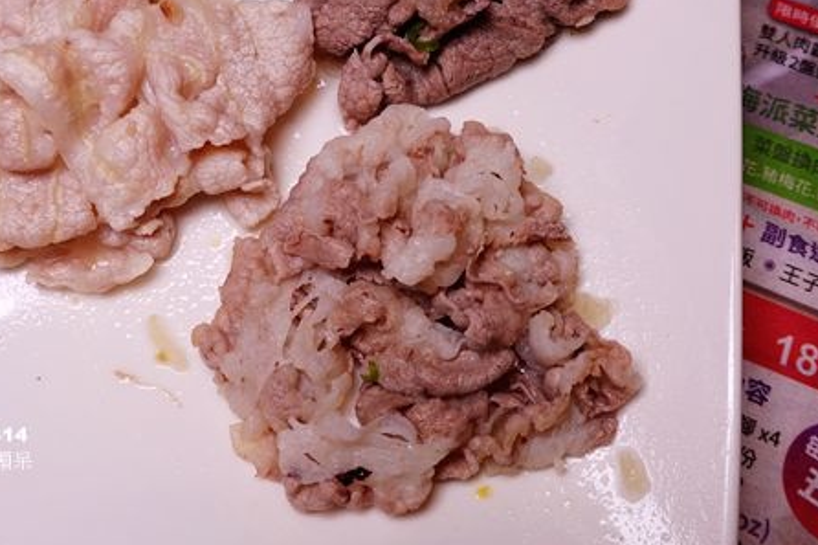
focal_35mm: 35
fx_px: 795
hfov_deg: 54.2
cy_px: 155
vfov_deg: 37.1
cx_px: 341
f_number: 4
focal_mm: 8.8
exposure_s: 1/125
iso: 125
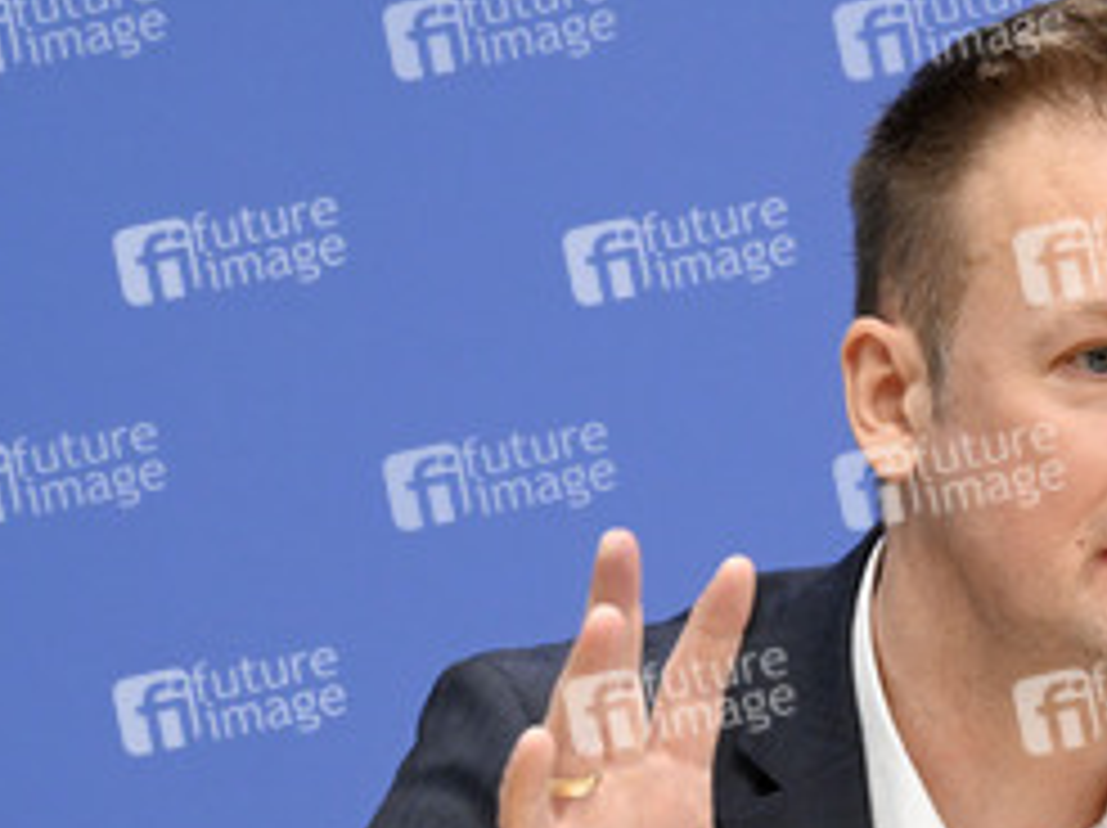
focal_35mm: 180
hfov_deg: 10.9
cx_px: 1010
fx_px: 5751
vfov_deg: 8.2
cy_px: 590
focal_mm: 102
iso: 6400
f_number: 6.3
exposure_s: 1/500
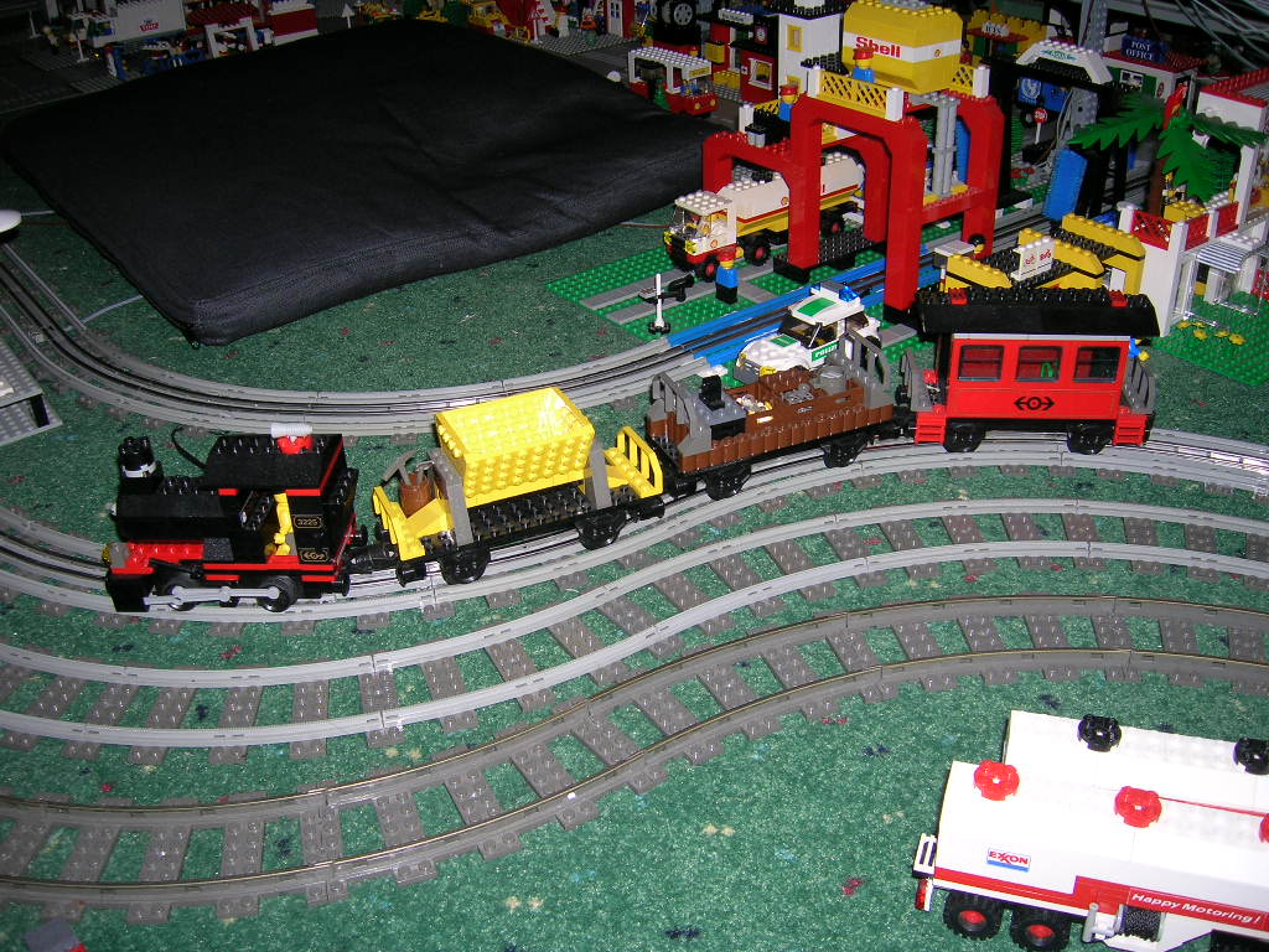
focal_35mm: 34
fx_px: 1246
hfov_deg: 54.0
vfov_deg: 41.8
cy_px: 476
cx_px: 634
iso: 50
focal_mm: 5.7
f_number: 2.9
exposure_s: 1/60.1
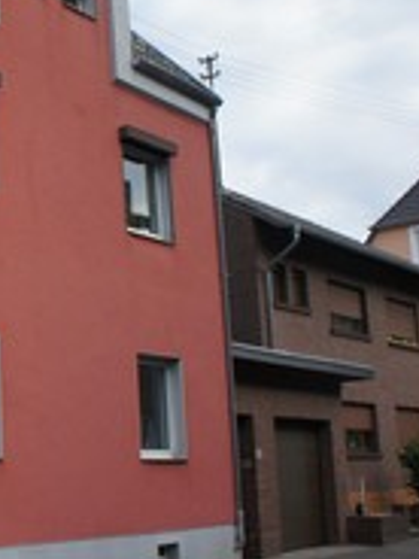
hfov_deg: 20.2
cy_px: 252
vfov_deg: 29.8
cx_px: -158
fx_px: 1049
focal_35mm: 65
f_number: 7.1
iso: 400
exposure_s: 1/250
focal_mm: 18
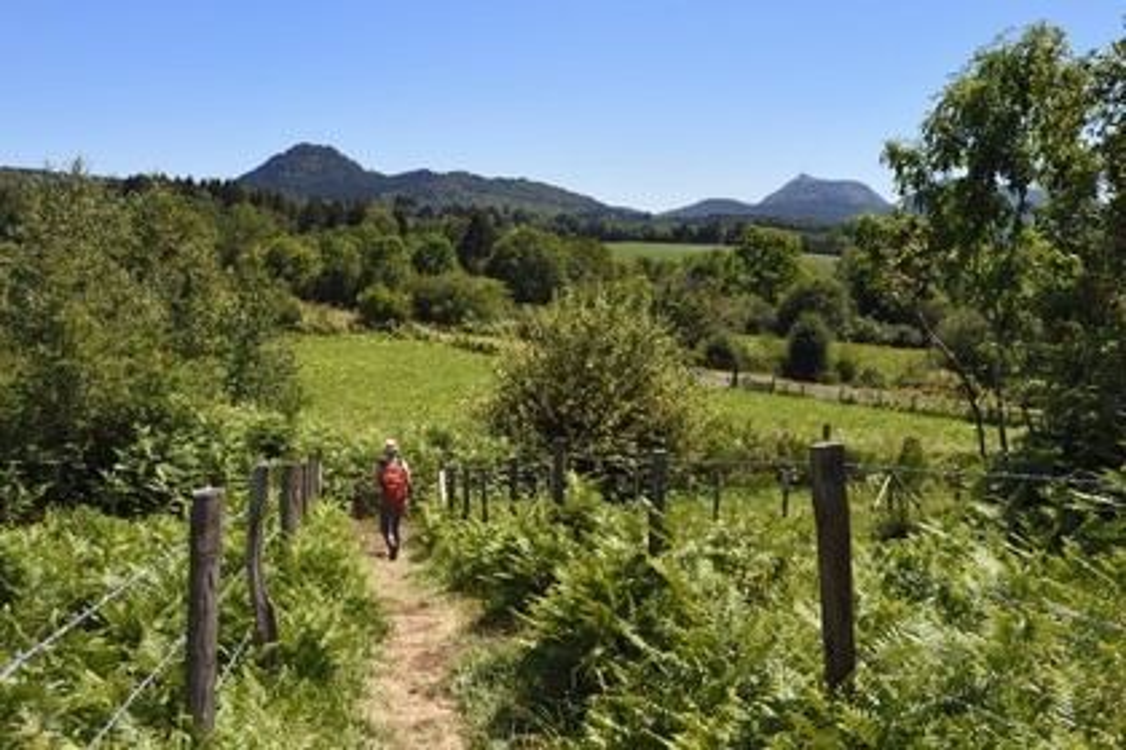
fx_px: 1251
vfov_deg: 33.4
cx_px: 563
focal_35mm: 40
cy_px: 375
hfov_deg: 48.5
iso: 200
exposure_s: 1/400
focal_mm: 40
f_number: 9
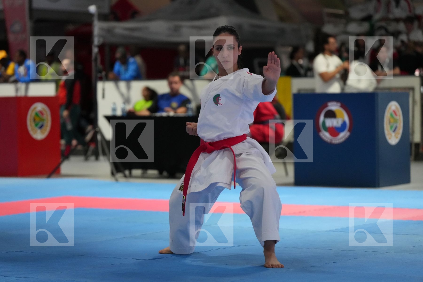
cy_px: 141
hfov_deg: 17.3
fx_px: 1386
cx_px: 212
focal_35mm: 118
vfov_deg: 11.6
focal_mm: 118
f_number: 2.8
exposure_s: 1/500
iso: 5000
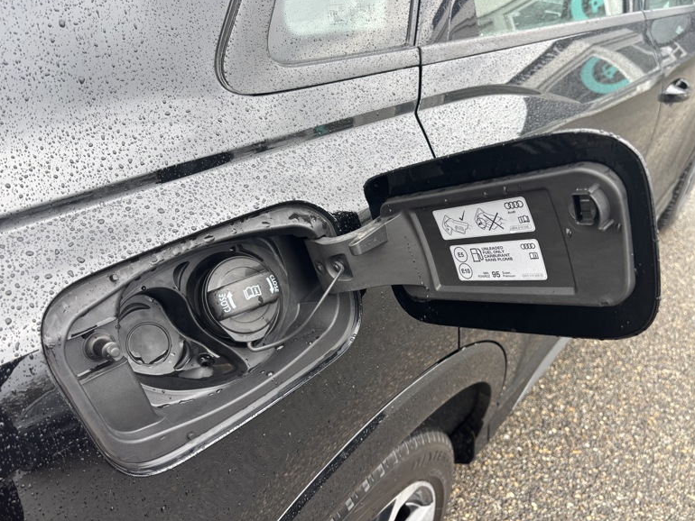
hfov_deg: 65.3
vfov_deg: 51.4
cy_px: 251
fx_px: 542
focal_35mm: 27
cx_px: 344
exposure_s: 1/121
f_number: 1.6
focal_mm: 5.96
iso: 100
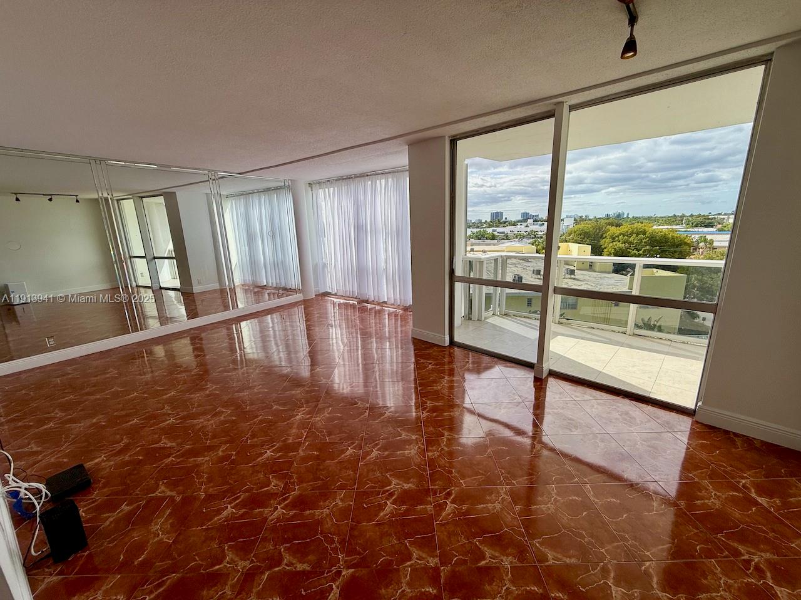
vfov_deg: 85.7
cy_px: 300
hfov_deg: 102.1
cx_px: 400
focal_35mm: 14
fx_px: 324
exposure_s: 1/760
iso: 50
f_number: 2.2
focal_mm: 2.22
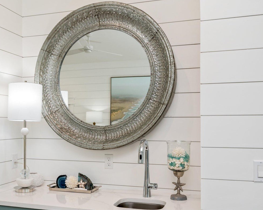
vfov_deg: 38.8
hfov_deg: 47.6
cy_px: 136
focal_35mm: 38
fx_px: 296
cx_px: 104
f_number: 9
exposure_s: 1/40
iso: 250
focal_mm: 26
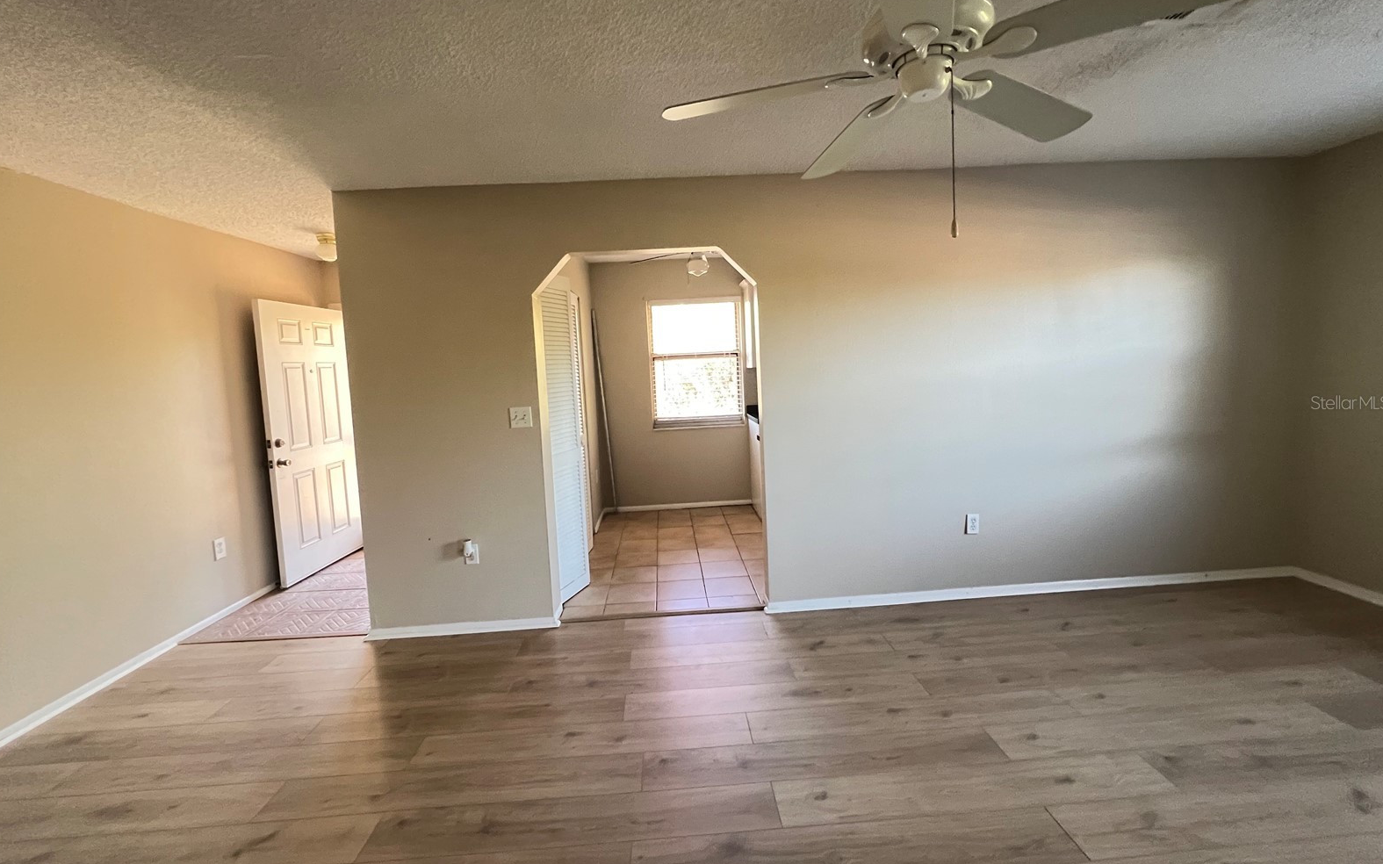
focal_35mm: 14
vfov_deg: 78.5
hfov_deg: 105.3
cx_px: 691
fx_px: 528
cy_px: 402
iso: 500
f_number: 1.8
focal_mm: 1.57
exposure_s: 1/60
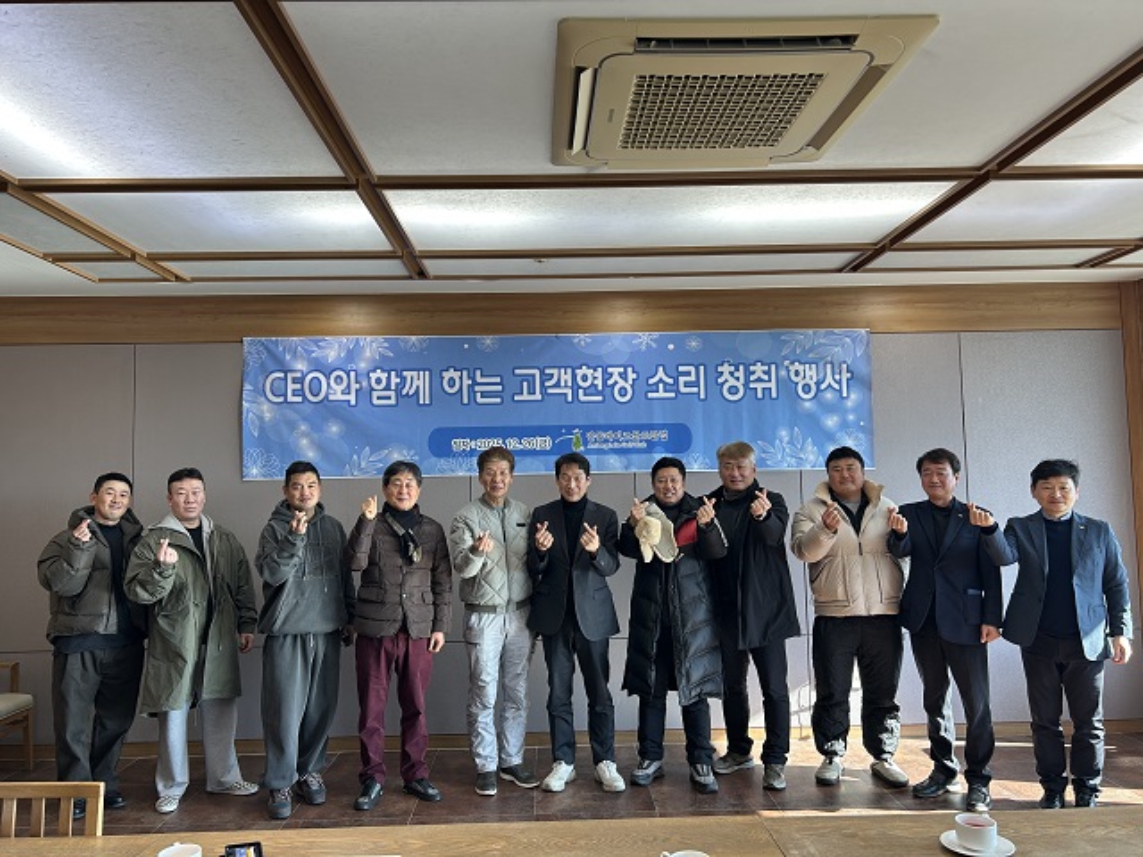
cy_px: 428
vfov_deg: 53.1
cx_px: 572
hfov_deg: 67.3
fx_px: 859
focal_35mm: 26
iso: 50
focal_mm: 5.7
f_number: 1.5
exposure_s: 1/120
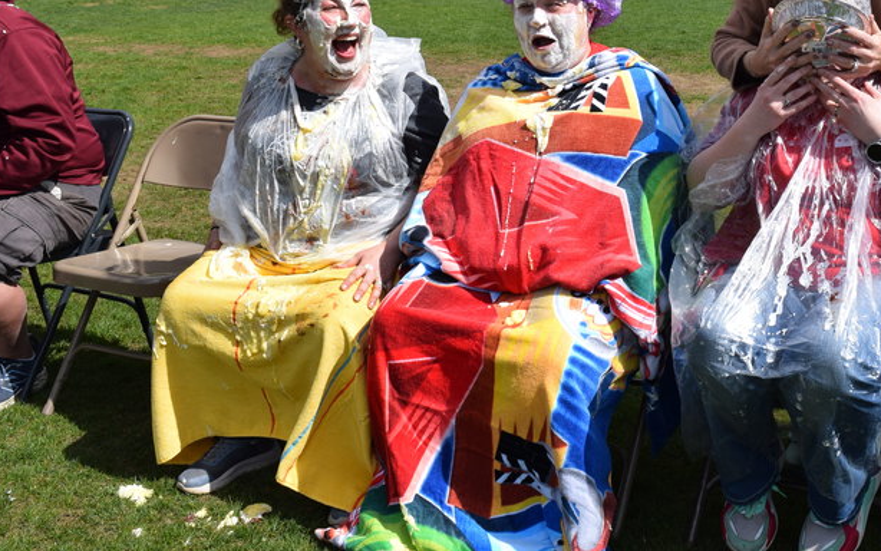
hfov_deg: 38.2
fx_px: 1225
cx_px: 697
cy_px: 146
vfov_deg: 25.1
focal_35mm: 51
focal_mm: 20
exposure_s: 1/500
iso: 200
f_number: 11
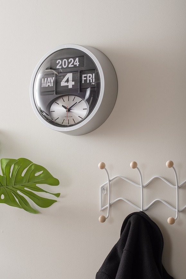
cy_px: 140
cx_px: 93
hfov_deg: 16.1
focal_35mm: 85
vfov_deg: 23.9
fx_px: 658
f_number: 13
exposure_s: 1/125
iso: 125
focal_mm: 85
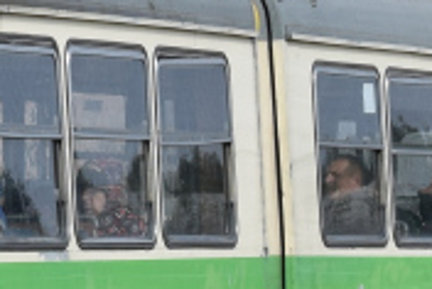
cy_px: -187
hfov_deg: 3.8
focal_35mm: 531
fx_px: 6383
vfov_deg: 2.6
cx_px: -434
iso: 200
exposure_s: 1/640
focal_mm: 48
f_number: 6.3
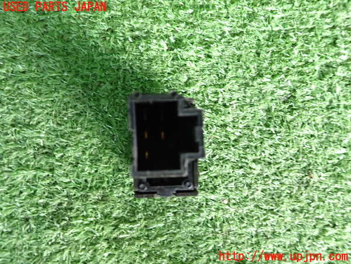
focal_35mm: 30
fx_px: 304
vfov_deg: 46.8
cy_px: 132
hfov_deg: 60.0
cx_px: 176
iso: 400
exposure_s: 1/30
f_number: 2.3
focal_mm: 5.4
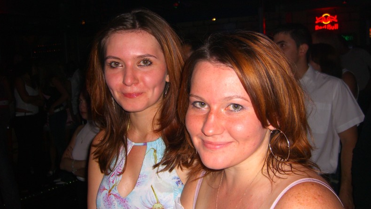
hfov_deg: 48.4
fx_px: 413
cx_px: 184
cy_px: 111
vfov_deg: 28.3
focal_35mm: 42
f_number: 2.8
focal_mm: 7.9
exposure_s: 1/60
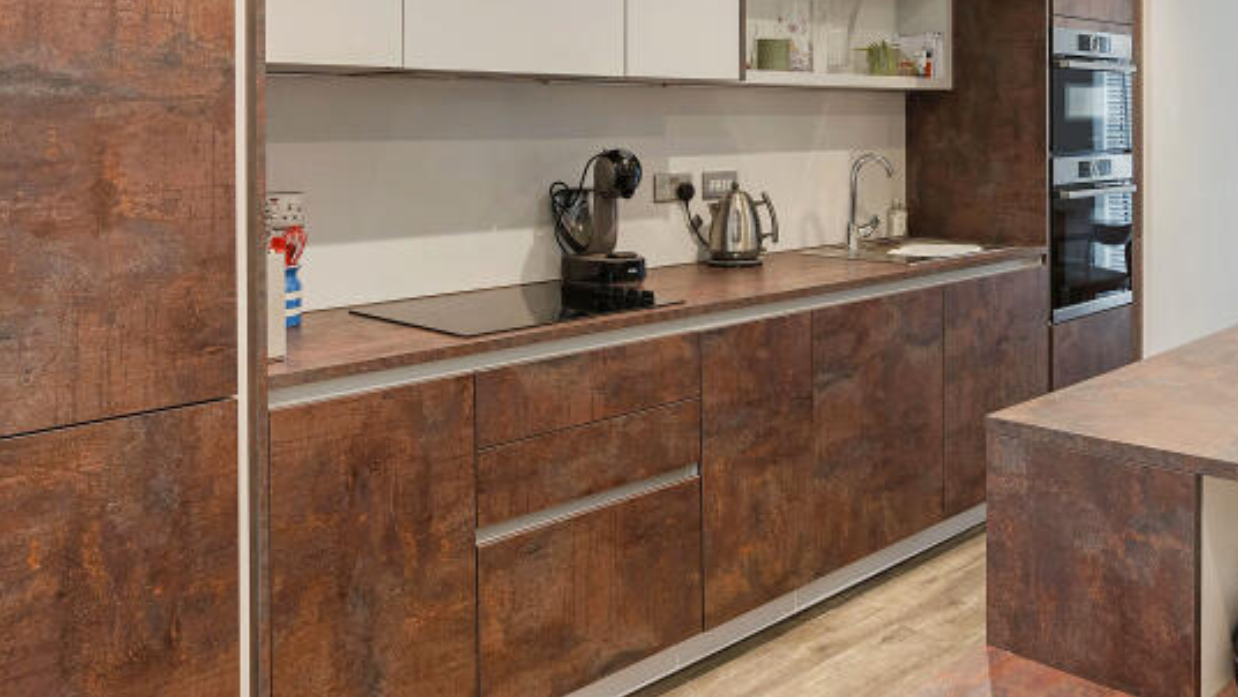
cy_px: 119
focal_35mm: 32
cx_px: 903
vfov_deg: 35.3
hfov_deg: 58.4
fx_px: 1051
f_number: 8
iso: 640
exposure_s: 1/5
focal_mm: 16
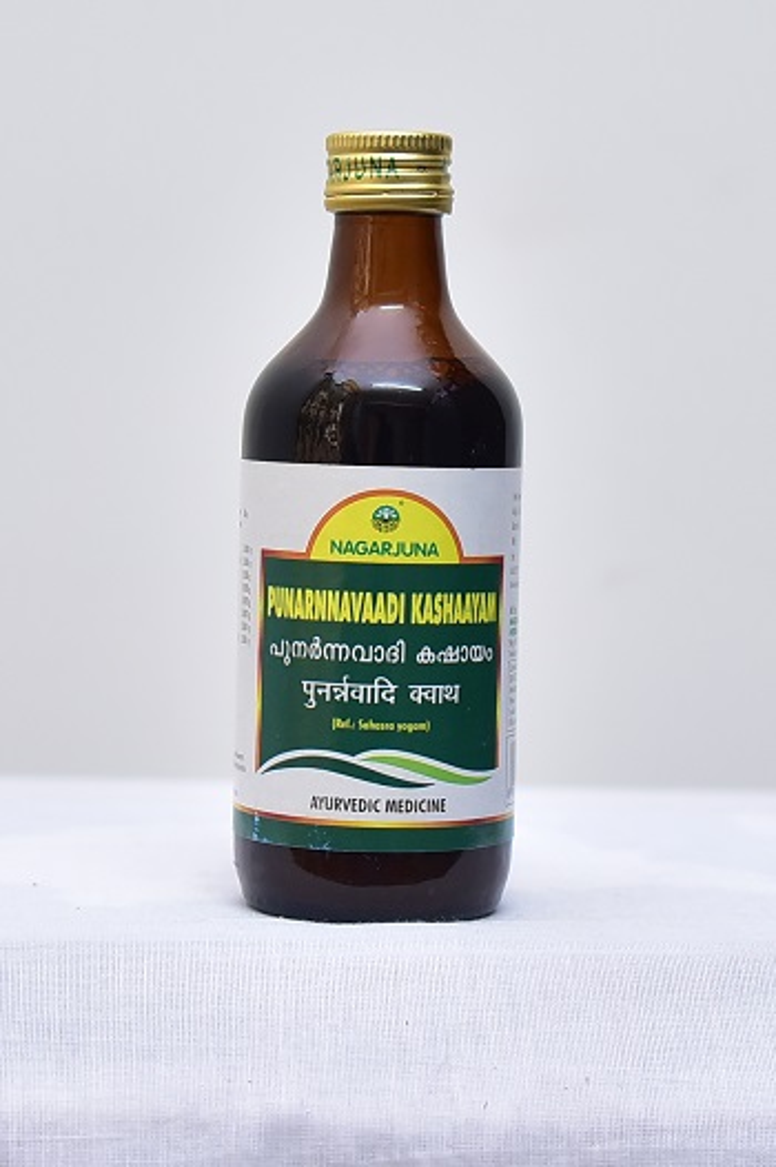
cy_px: 584
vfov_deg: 48.5
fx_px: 1295
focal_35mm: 40
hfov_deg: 33.4
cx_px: 388
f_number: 4
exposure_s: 1/100
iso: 1250
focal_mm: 40
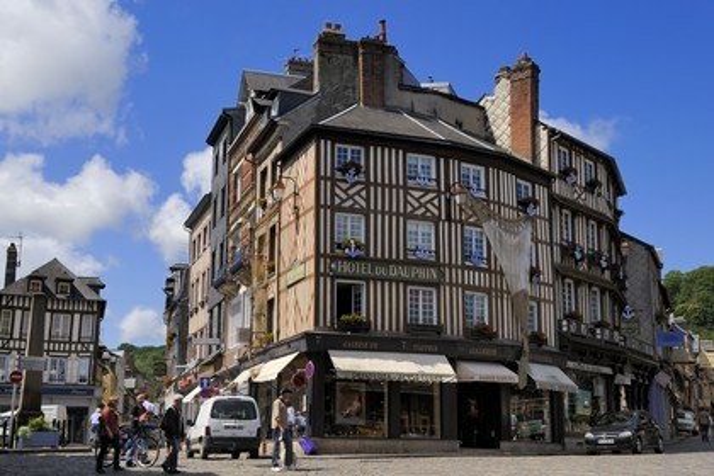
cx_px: 357
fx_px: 952
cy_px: 238
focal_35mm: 48
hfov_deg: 41.1
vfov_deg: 28.1
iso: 200
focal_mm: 48
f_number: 14
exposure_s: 1/200
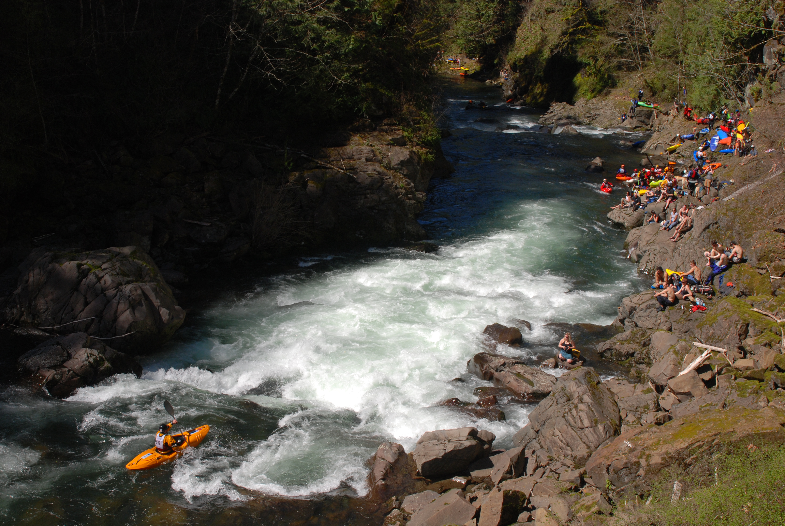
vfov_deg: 32.0
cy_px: 263
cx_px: 392
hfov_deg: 46.3
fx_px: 917
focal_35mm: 42
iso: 200
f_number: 9
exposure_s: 1/400
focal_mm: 28
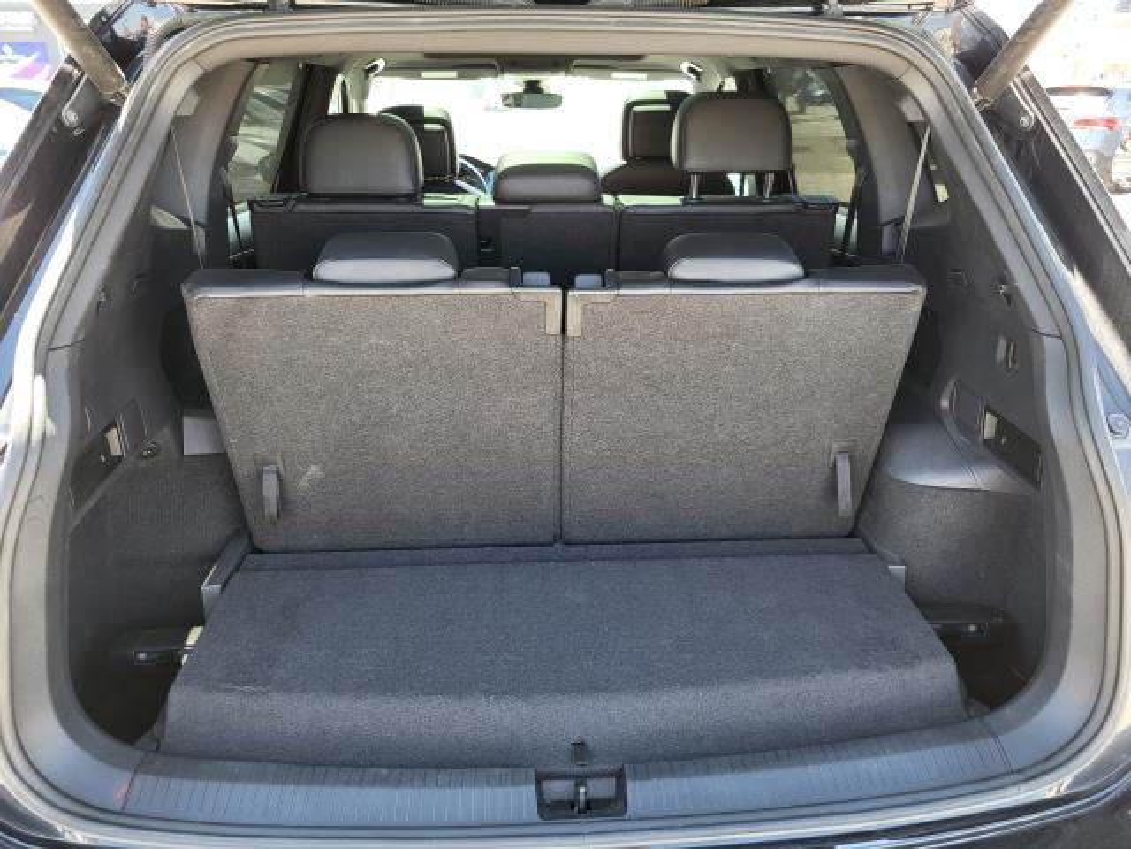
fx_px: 849
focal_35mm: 26
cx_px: 566
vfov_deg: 53.1
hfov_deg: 67.3
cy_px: 424
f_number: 1.8
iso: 80
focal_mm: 5.4
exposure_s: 1/120
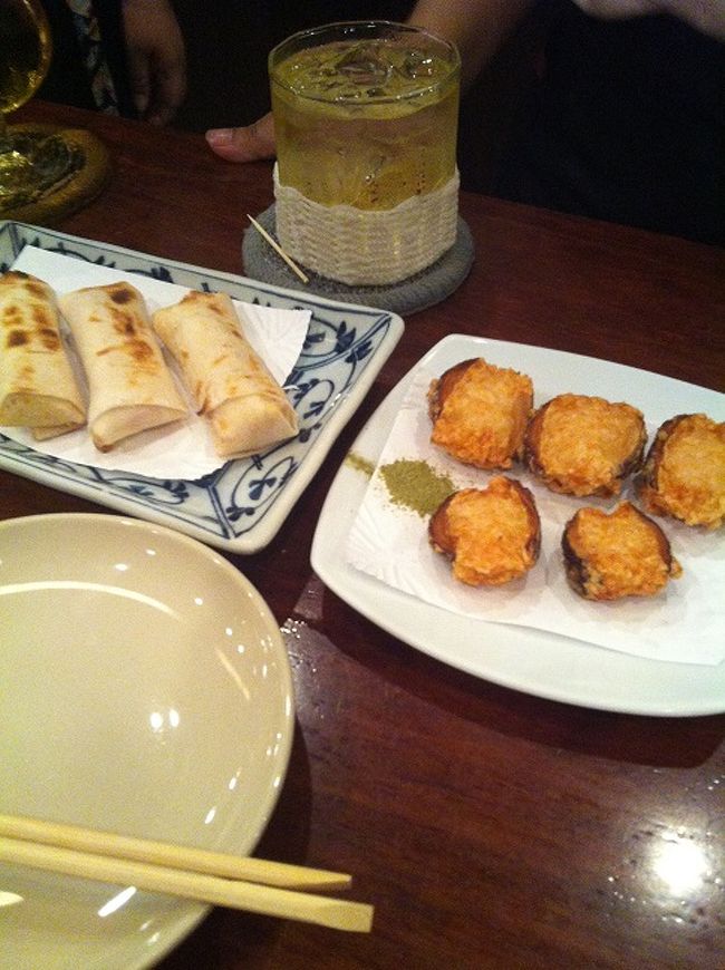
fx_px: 980
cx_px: 362
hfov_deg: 40.6
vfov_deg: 52.7
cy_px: 485
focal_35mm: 35
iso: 400
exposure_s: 1/15
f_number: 2.8
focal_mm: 3.85
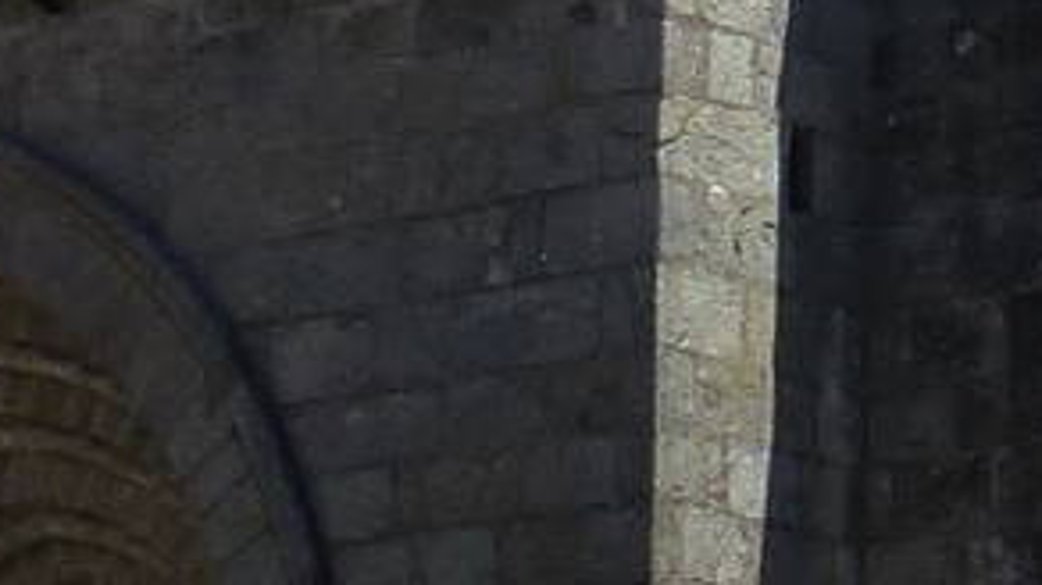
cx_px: 1317
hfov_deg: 10.9
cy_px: -273
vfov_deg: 6.2
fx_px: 5331
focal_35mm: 193
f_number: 4
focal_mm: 4.7
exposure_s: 1/800
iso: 100
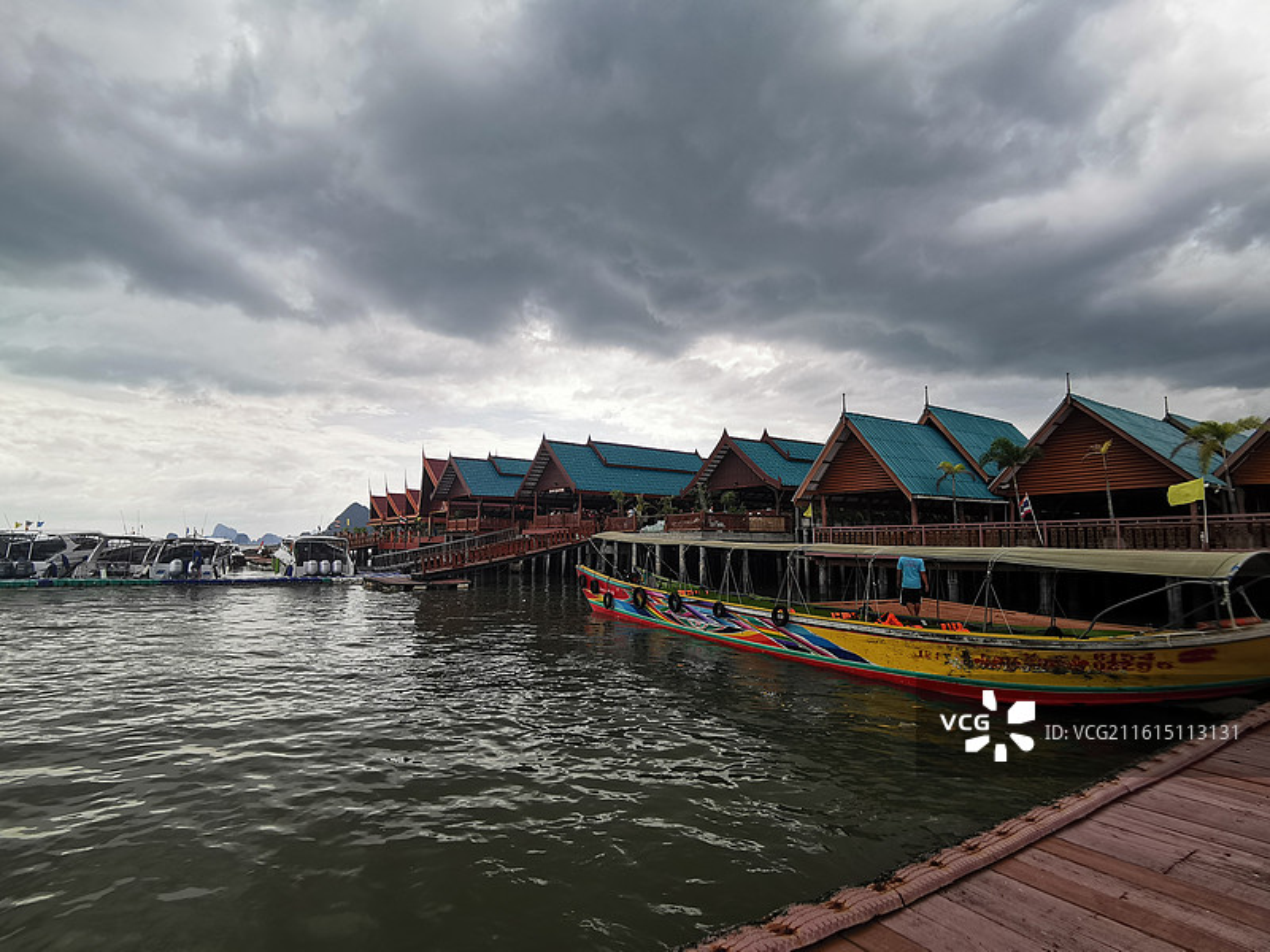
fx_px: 624
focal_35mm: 17
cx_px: 635
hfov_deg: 91.0
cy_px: 476
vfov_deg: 74.7
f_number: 2.2
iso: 50
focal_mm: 2.26
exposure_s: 1/988
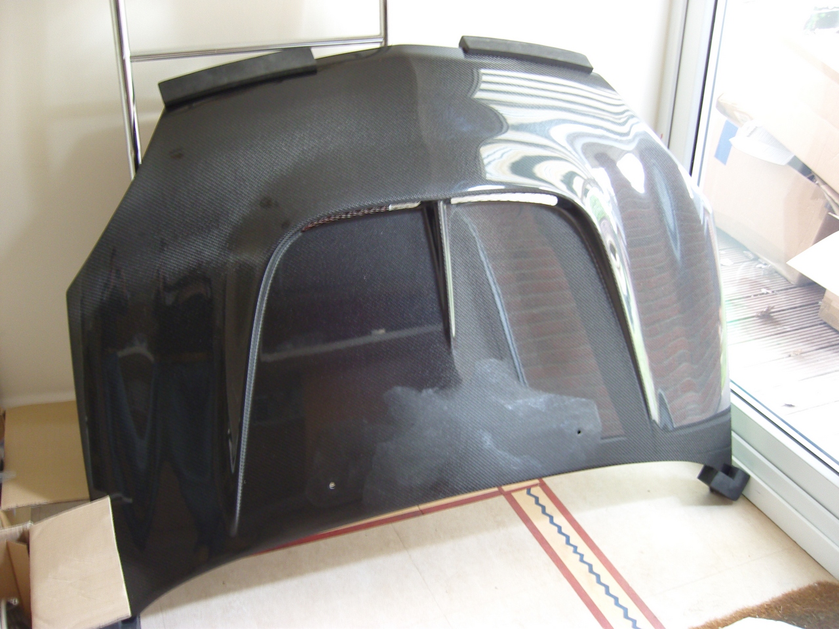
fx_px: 824
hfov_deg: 54.0
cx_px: 420
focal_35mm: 34
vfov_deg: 41.8
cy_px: 314
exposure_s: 1/8
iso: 200
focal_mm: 7.3
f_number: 2.8
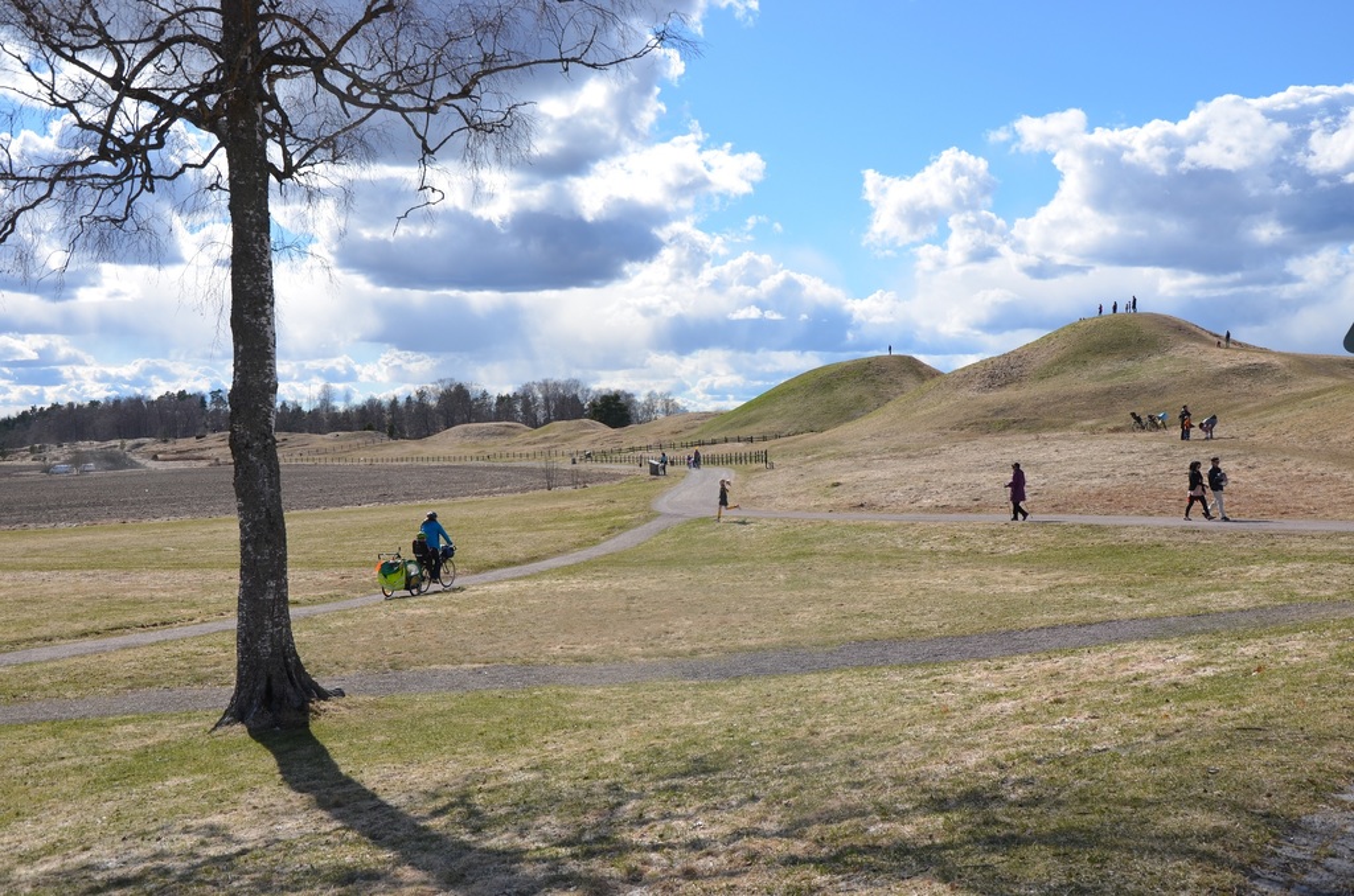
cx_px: 677
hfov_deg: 51.4
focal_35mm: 38
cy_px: 448
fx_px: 1407
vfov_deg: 35.3
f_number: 9
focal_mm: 25
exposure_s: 1/320
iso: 100
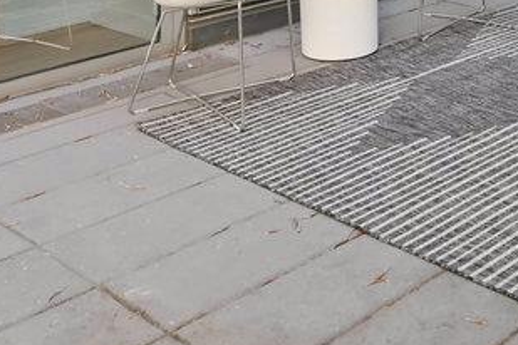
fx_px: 950
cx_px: 488
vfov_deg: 17.6
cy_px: -228
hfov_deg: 29.0
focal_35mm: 66
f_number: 6.3
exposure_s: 1/250
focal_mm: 17
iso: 400
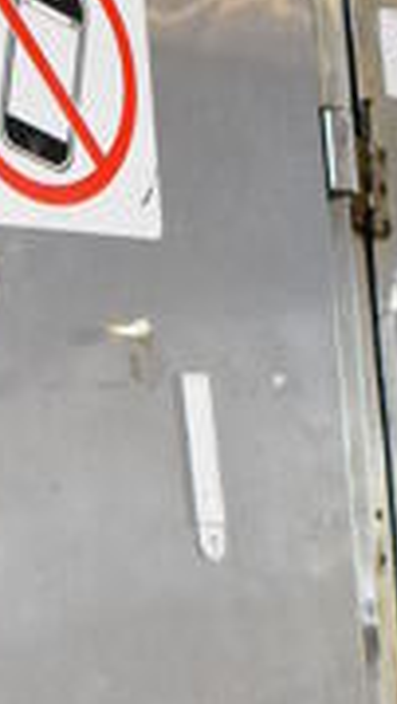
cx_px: -275
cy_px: 1198
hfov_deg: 8.2
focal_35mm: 144
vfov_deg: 13.6
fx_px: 2689
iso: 1400
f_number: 3.5
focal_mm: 18
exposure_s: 1/125
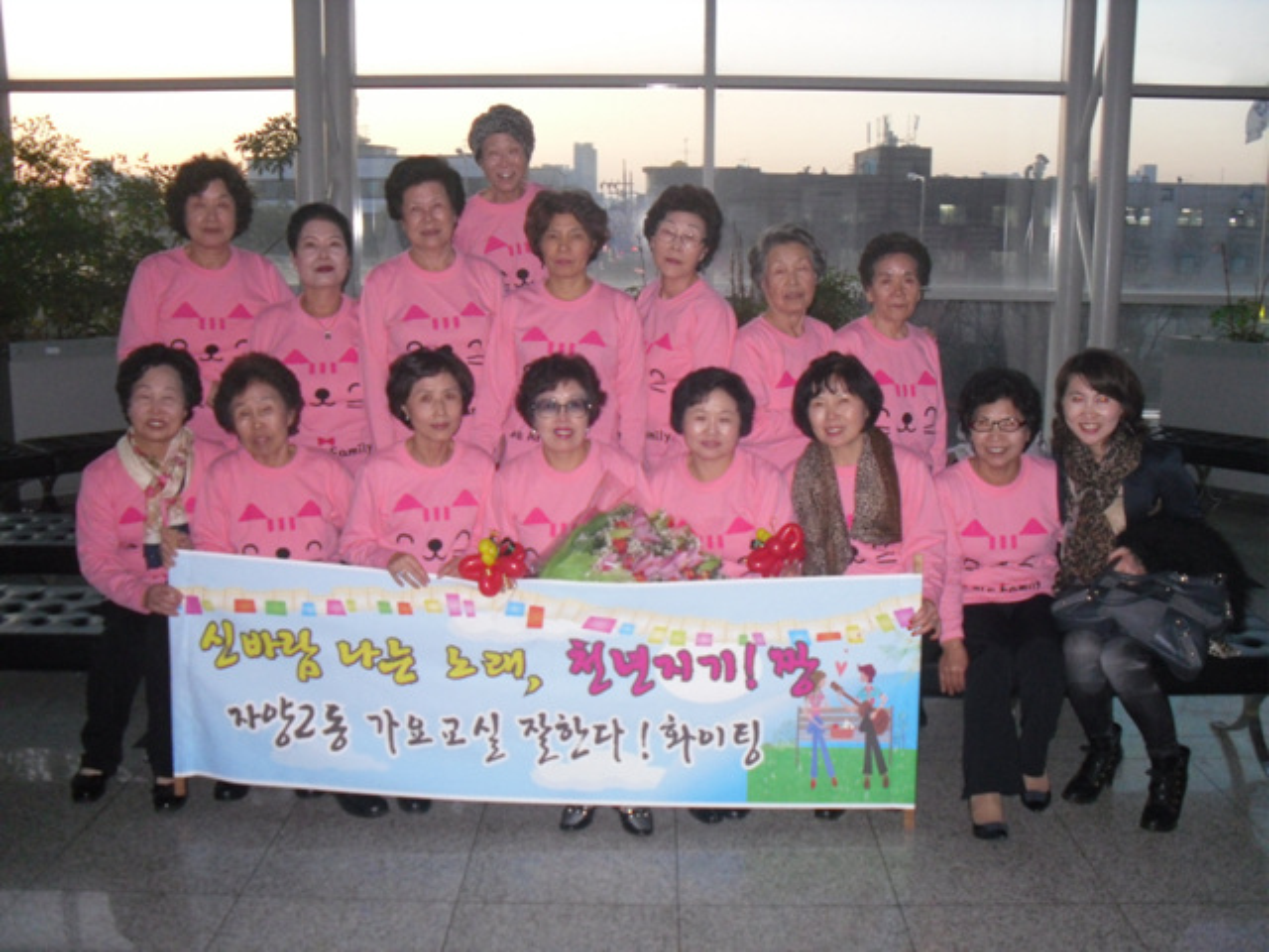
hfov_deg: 52.6
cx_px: 634
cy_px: 476
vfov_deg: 40.7
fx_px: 1283
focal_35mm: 35
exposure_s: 1/45
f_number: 7.6
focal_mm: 6.3
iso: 400
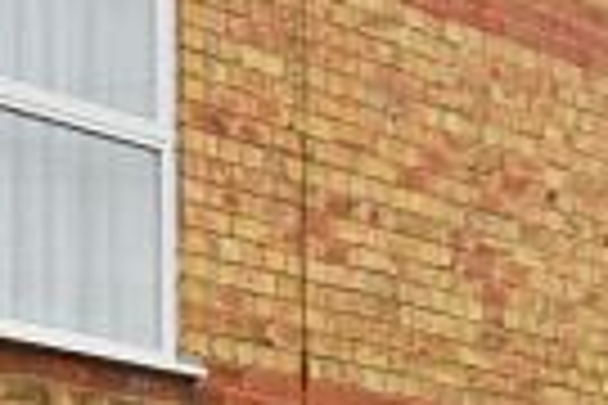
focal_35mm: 137
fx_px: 2314
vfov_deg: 9.8
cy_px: 524
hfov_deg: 13.9
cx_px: -360
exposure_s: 1/250
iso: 200
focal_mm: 12
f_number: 6.3
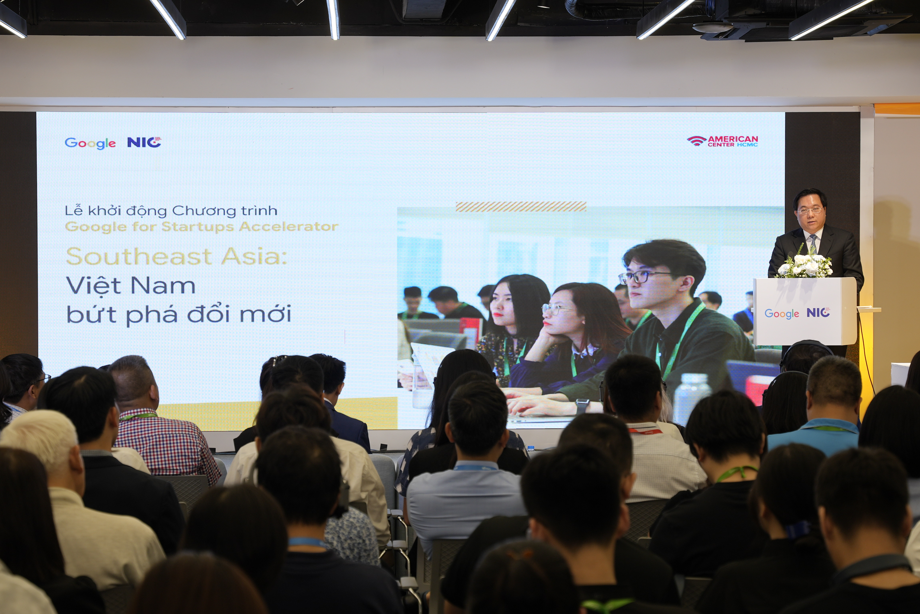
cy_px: 307
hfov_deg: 22.9
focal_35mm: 89
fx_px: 2274
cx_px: 460
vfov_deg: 15.4
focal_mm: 59.6
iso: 125
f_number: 4
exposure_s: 1/50
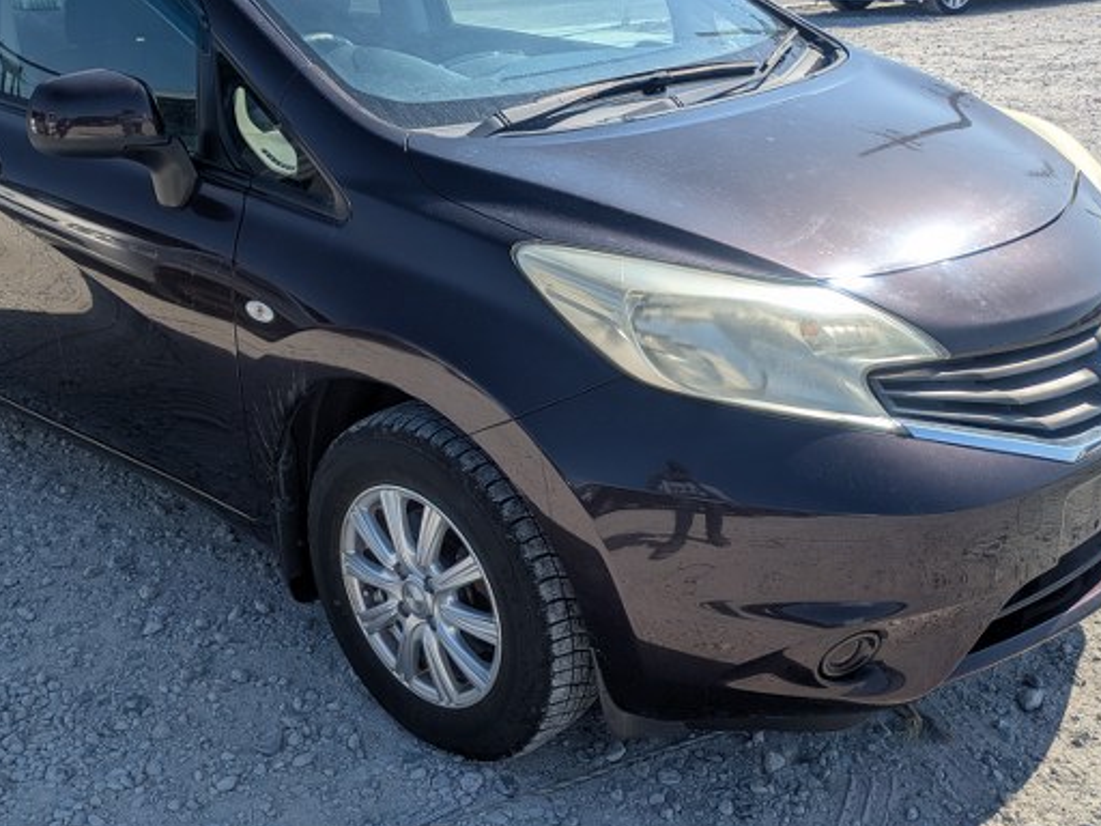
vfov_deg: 36.8
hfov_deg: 47.8
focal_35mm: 39
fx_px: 1240
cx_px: 506
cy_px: 402
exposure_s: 1/3745
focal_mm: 5.43
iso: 56
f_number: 1.89
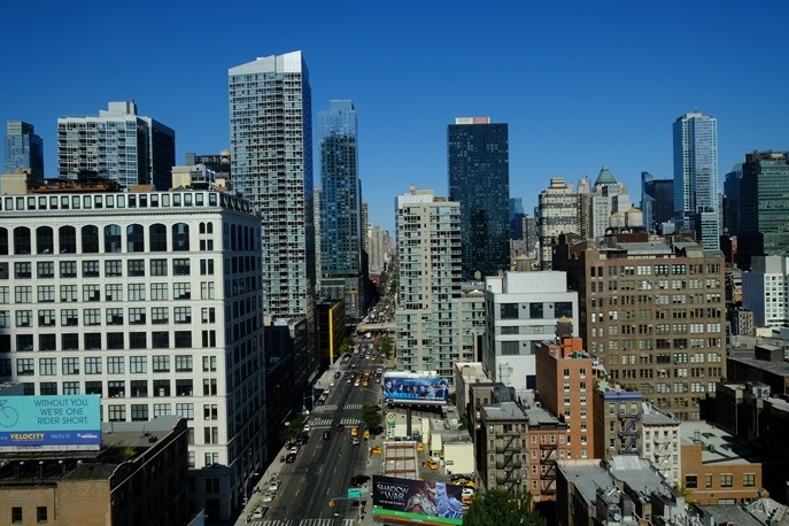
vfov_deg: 57.2
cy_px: 255
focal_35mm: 22
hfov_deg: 78.6
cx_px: 400
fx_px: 482
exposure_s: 1/420
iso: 200
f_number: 9
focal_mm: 14
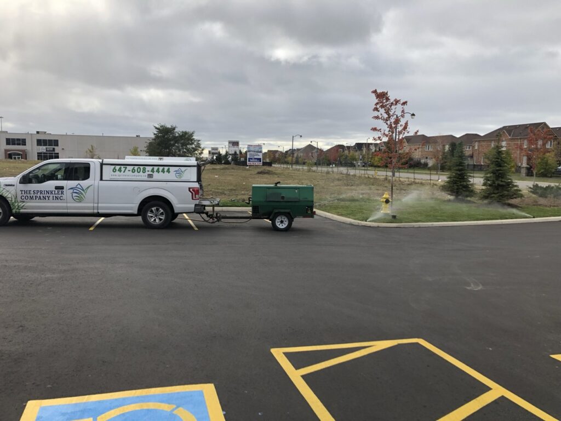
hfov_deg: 63.4
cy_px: 210
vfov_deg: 49.7
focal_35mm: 28
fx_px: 454
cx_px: 280
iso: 20
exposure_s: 1/1499
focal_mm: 4
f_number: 1.8
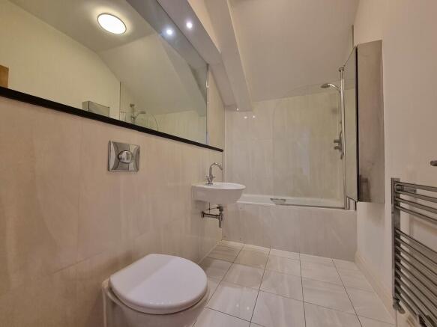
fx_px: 164
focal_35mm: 13
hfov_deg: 106.2
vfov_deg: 89.9
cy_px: 164
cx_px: 218
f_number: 2.2
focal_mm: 2.2
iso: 320
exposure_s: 1/50
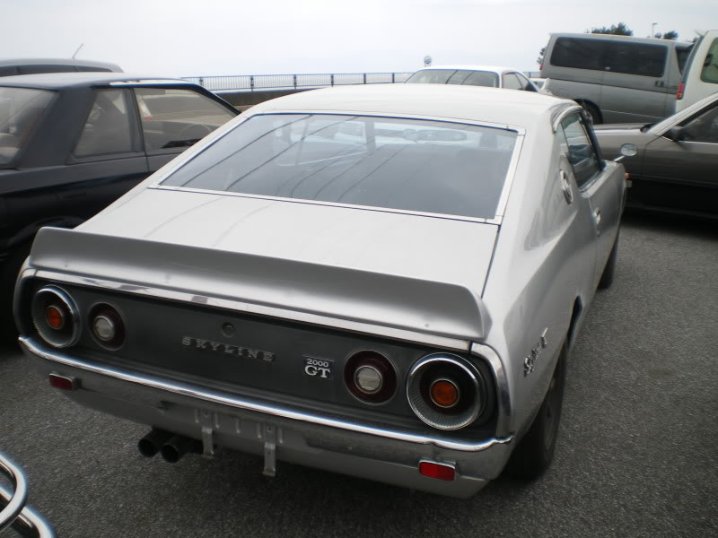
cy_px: 269
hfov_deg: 51.4
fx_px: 747
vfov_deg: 39.7
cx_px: 359
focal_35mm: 36
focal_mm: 6.3
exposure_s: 1/200
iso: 50
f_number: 4.6
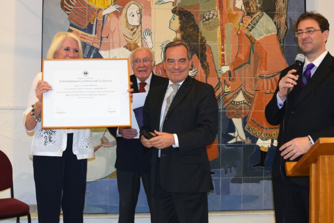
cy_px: 78
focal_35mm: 50
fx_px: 464
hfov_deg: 39.5
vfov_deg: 26.9
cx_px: 143
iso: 800
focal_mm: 20
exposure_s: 1/80
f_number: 4.5
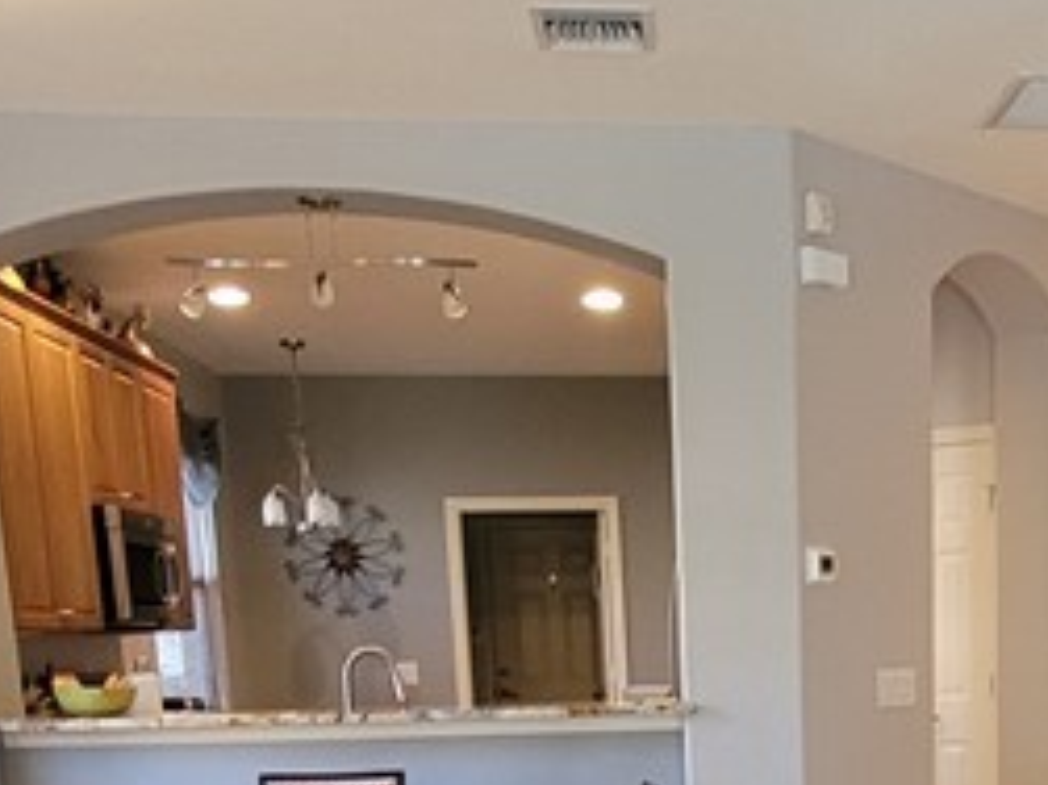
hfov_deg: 34.8
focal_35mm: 53
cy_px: 919
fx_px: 1604
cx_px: 873
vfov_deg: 25.0
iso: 320
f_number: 2.2
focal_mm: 1.74
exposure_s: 1/40
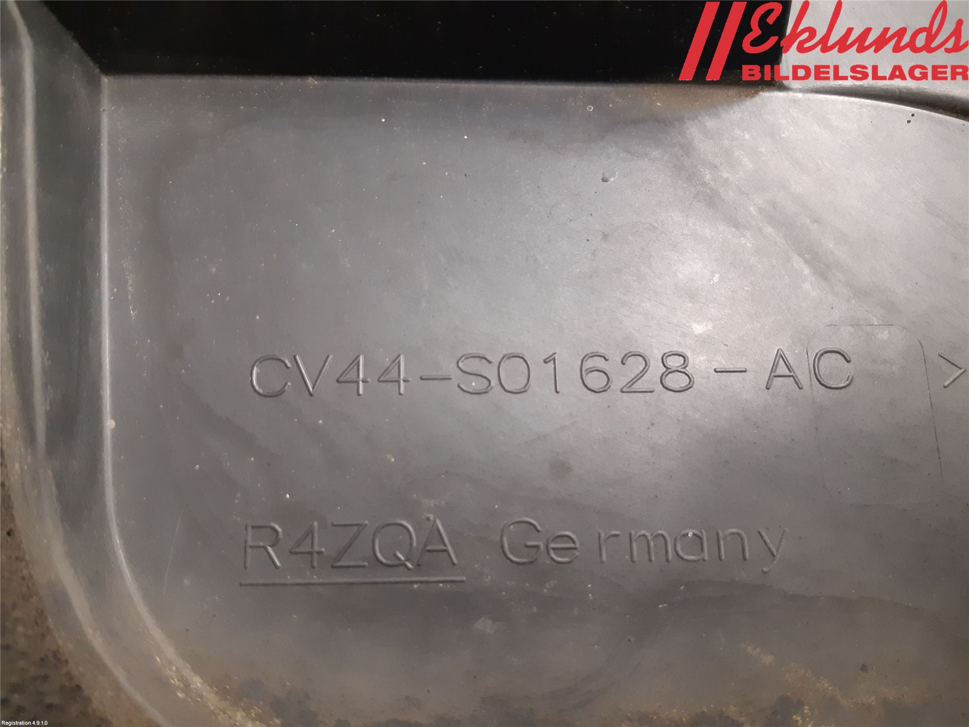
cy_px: 364
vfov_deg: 53.1
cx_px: 484
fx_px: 728
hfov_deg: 67.3
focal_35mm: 26
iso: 250
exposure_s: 1/25
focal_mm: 3.93
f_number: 1.7
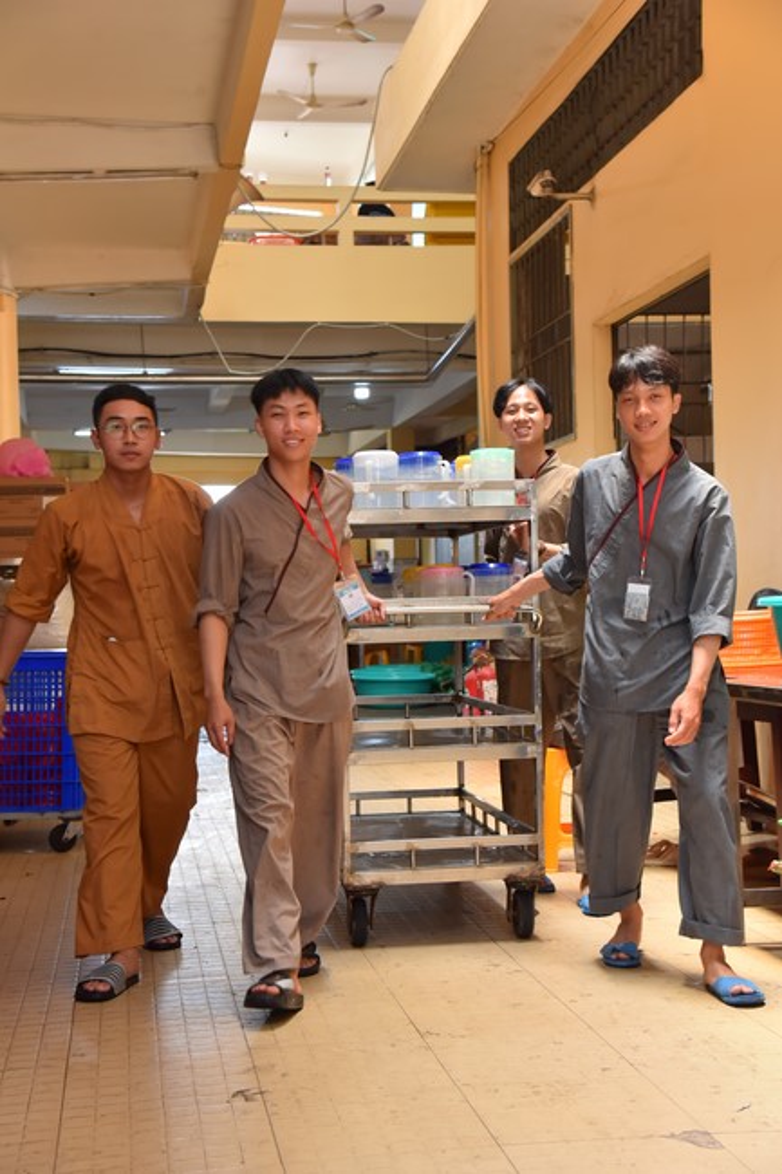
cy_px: 587
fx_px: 1695
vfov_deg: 38.2
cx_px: 391
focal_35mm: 52
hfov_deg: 26.0
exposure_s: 1/100
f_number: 6.3
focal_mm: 52
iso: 800
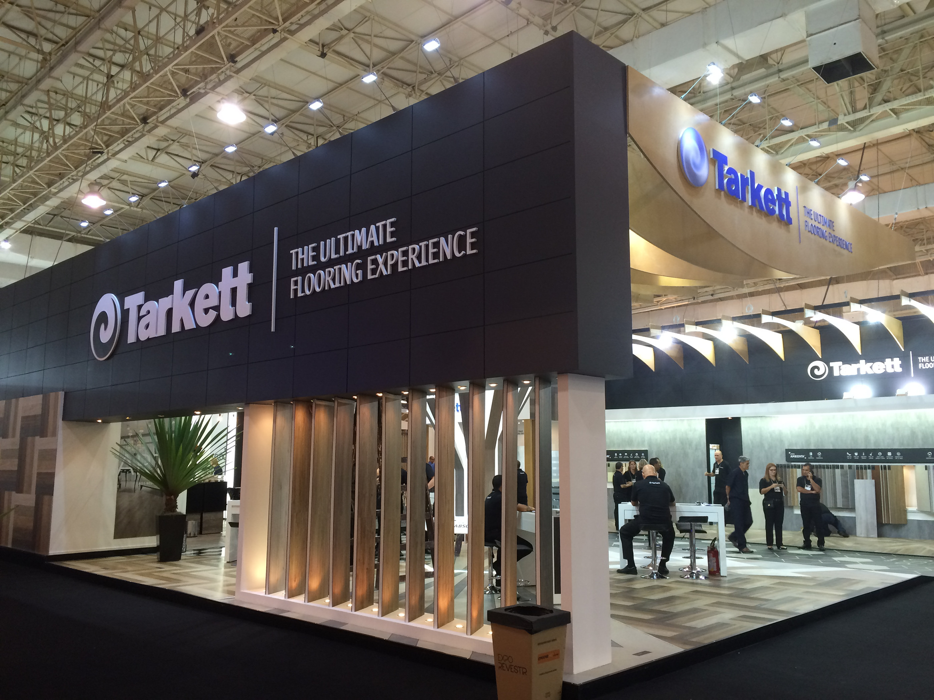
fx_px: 782
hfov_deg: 61.7
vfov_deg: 48.2
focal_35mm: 29
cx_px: 467
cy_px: 350
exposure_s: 1/30
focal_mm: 4.15
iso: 100
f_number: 2.2
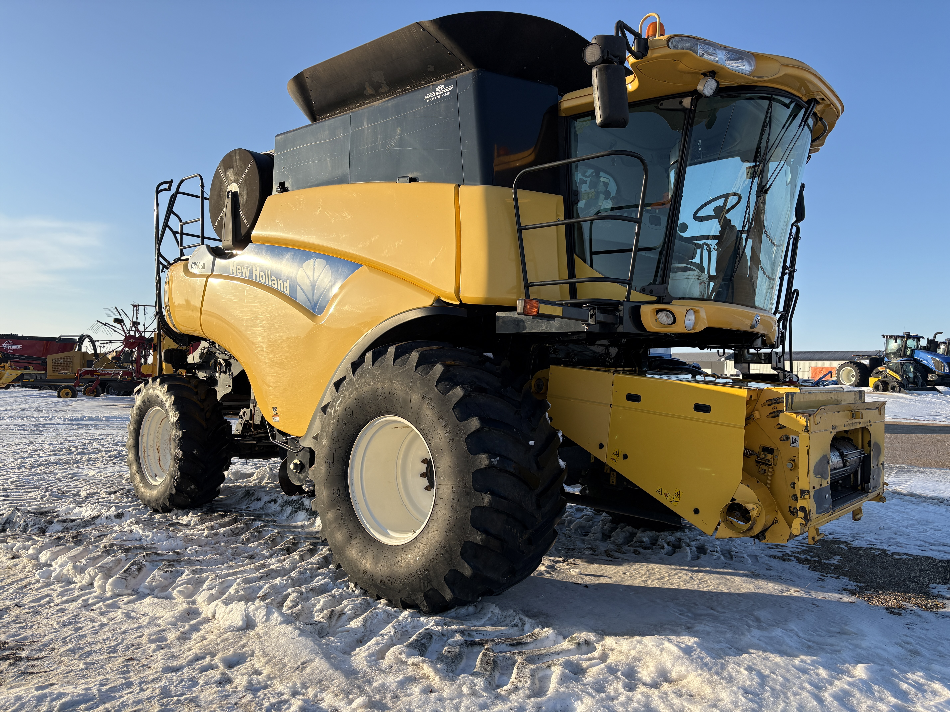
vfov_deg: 53.1
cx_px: 475
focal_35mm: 26
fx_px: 714
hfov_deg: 67.3
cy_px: 356
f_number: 1.6
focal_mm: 5.96
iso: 50
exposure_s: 1/2208
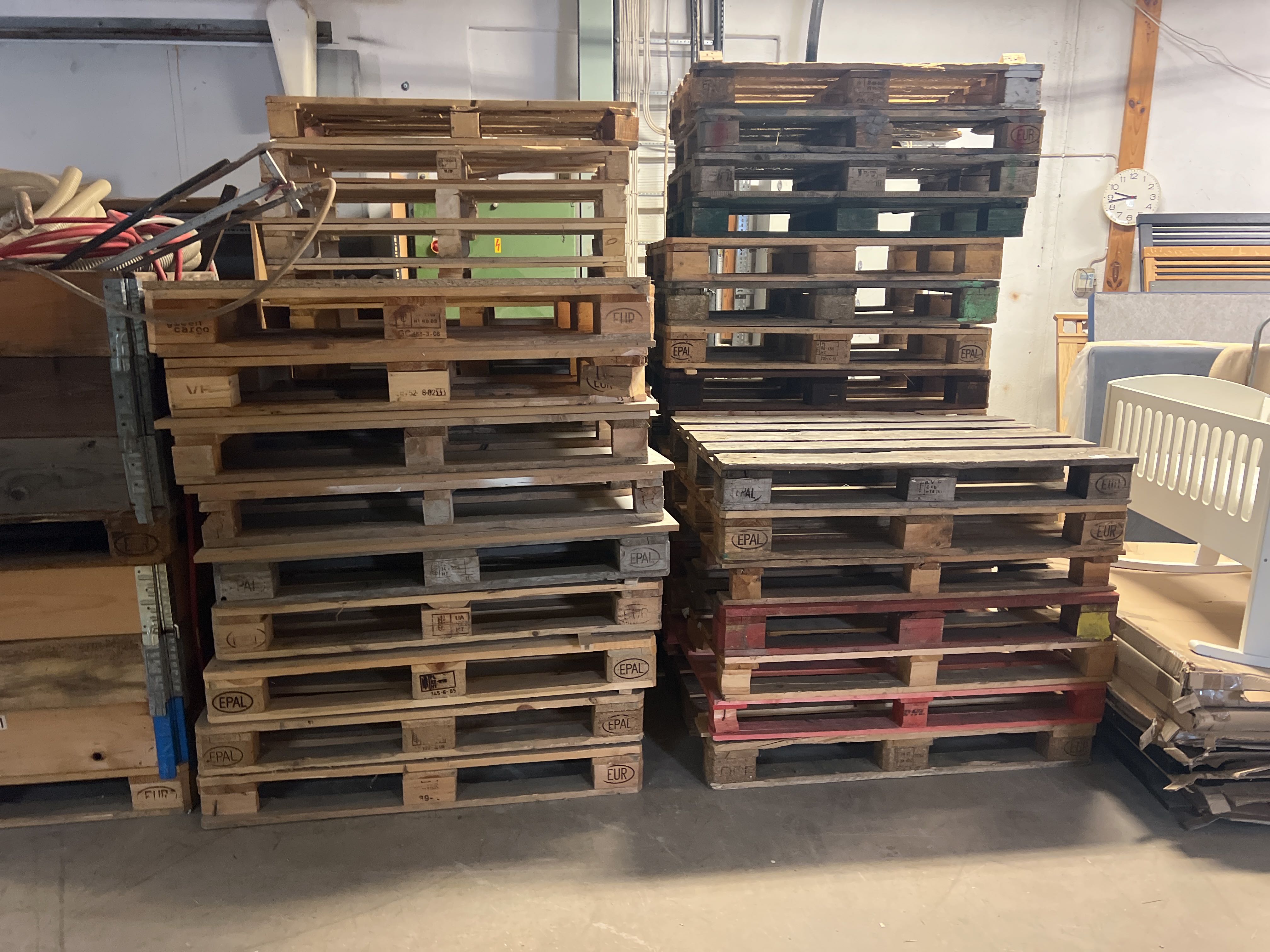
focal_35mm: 26
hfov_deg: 67.3
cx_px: 635
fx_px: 954
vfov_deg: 53.1
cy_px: 476
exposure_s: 1/50
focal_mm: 5.7
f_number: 1.5
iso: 500
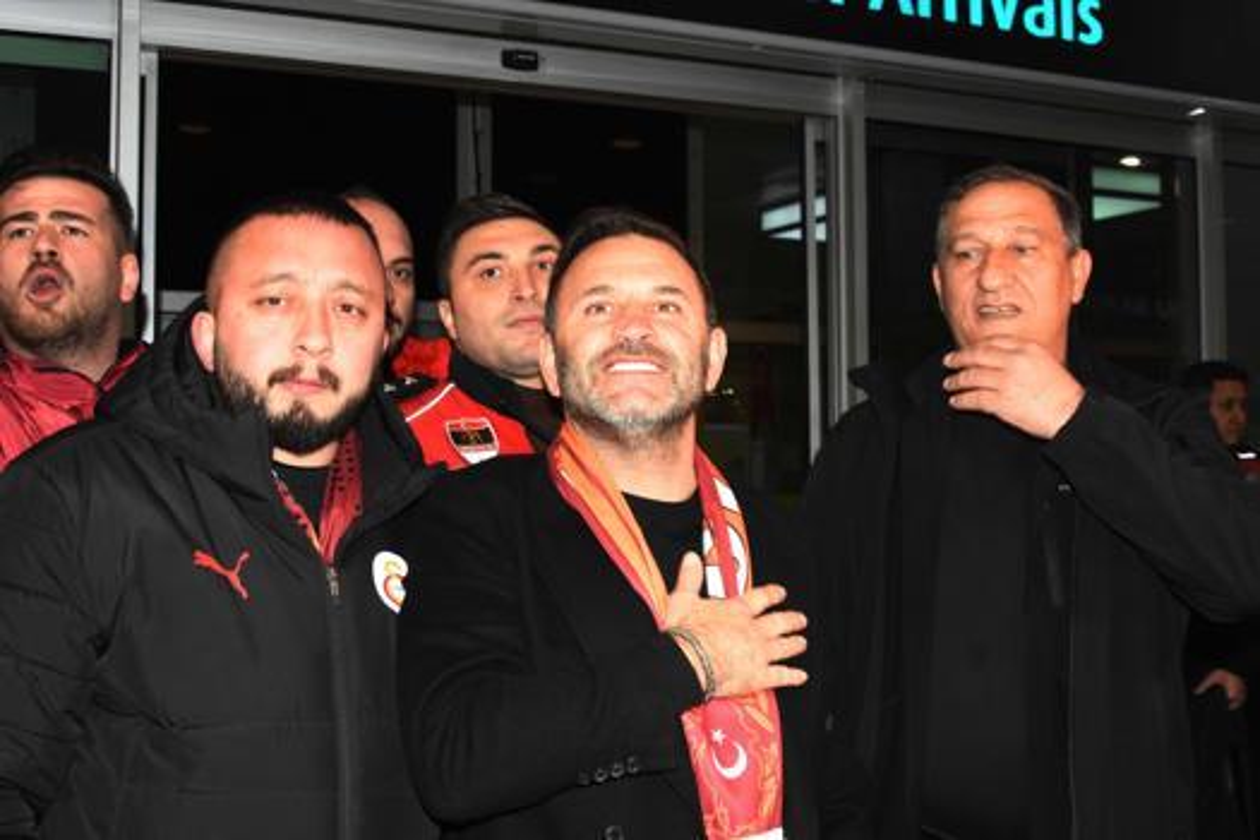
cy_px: 420
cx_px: 630
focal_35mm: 42
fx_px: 1470
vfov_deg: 31.9
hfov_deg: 46.4
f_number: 6.3
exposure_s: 1/60
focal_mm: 28
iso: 2500
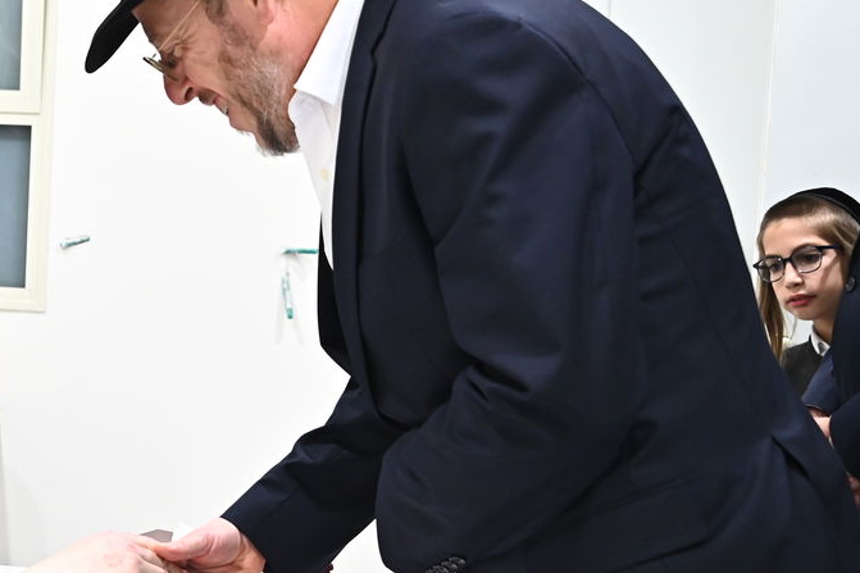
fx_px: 1743
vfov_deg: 18.7
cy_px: 313
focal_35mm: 73
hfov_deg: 26.6
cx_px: 50
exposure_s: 1/160
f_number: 4.5
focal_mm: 35
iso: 3200
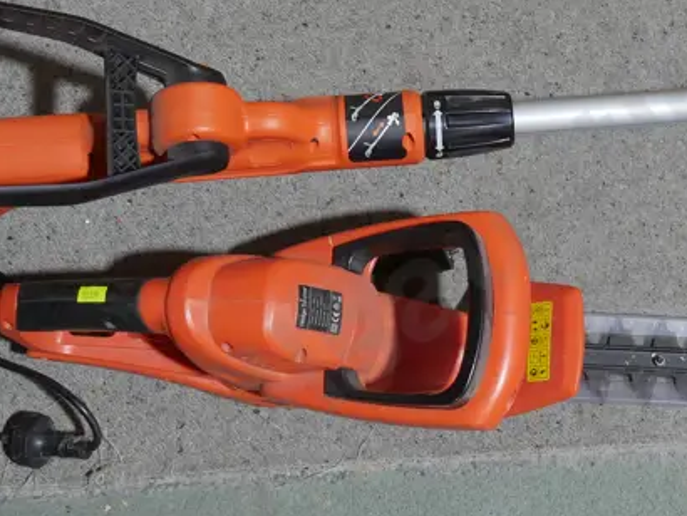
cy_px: 237
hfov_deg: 22.8
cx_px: 503
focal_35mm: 85
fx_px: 1688
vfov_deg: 17.4
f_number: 4
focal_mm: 17
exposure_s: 1/60
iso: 400
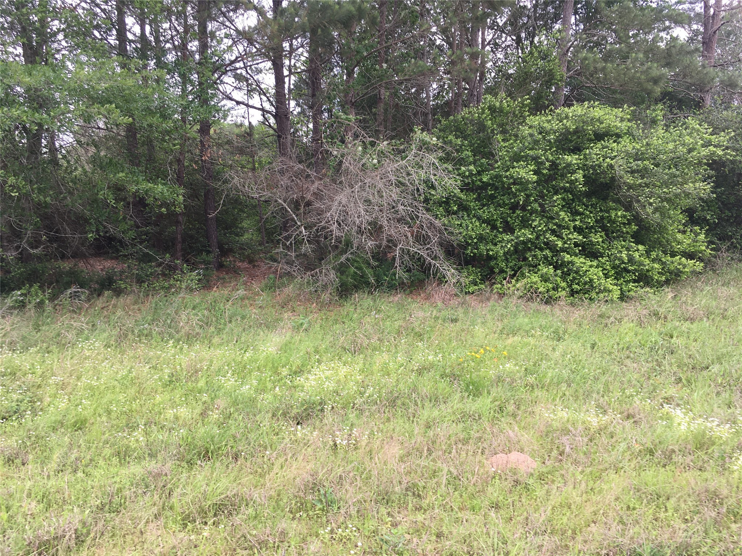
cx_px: 371
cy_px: 278
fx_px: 622
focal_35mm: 29
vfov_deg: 48.2
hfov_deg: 61.7
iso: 25
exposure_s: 1/264
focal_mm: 4.15
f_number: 2.2
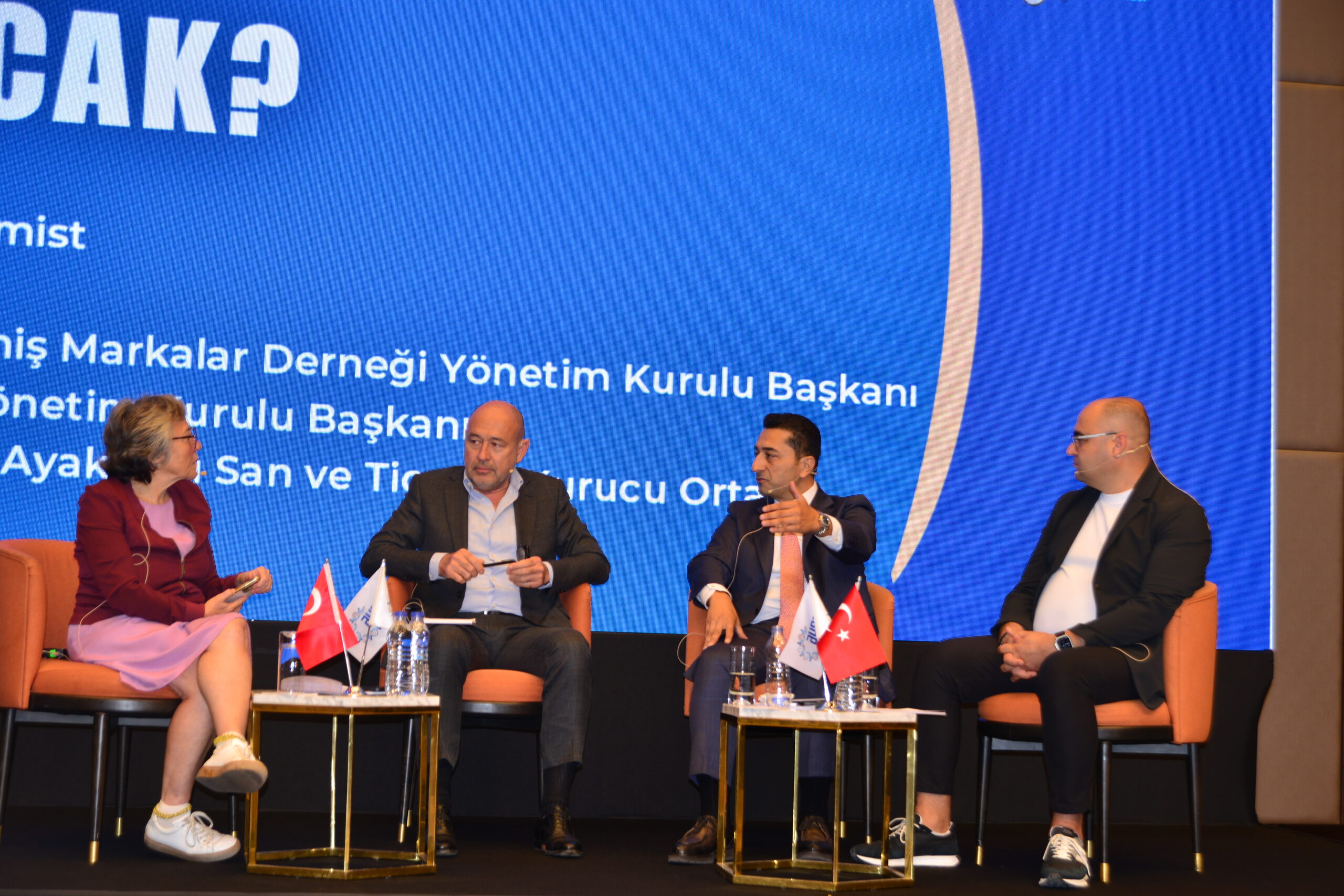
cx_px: 672
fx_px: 2091
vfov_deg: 24.2
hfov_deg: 35.6
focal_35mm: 56
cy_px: 448
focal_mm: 56
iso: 250
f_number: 5.6
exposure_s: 1/60
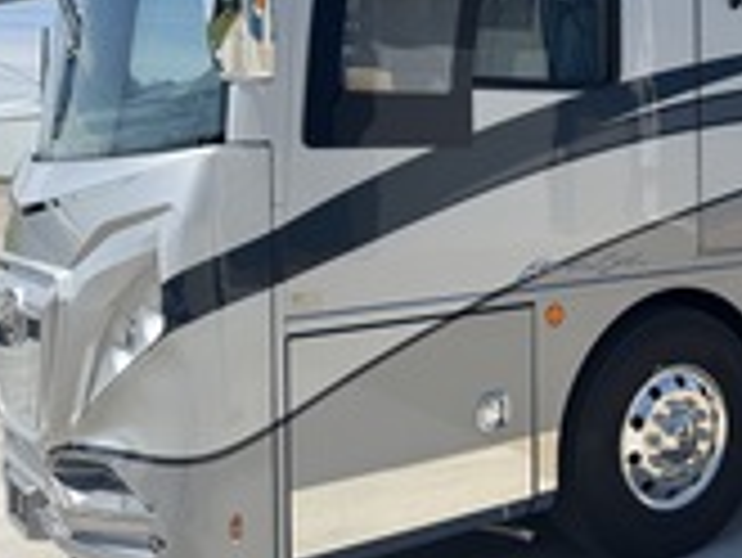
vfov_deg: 28.2
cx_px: 720
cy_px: 146
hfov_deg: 34.5
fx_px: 1094
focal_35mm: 51
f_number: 1.78
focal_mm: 6.76
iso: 80
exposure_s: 1/3802
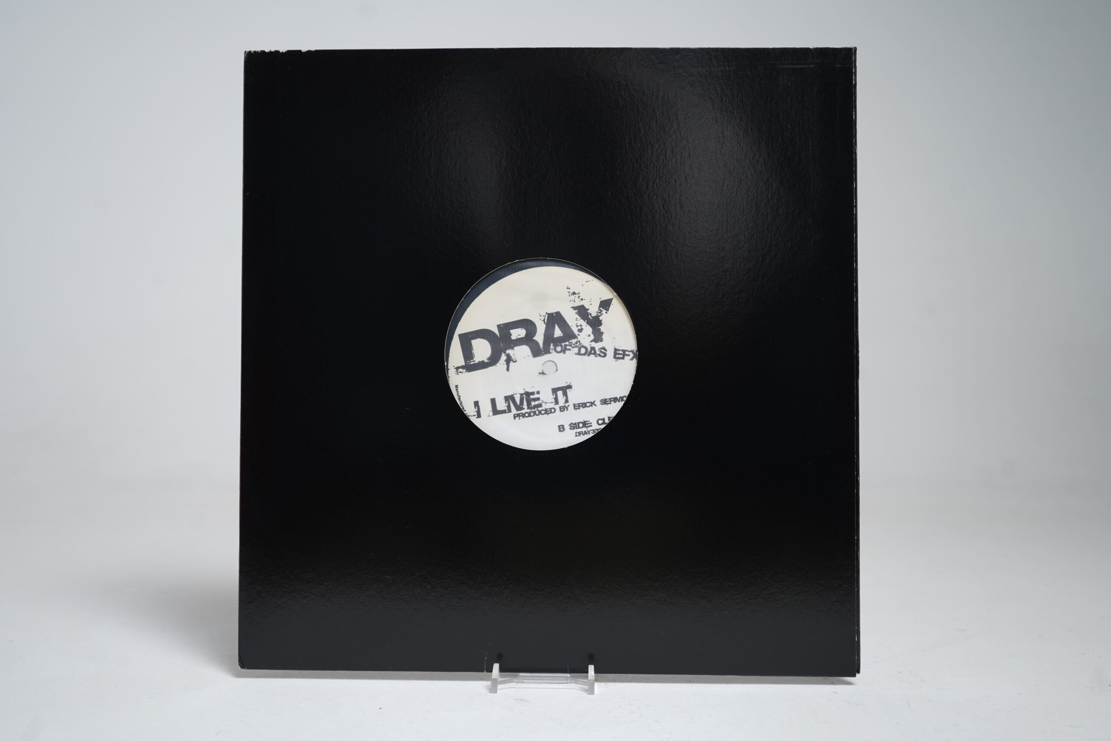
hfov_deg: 55.8
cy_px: 370
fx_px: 1049
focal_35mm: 34
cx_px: 556
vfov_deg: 38.9
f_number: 5
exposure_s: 1/6
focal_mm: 34
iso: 64
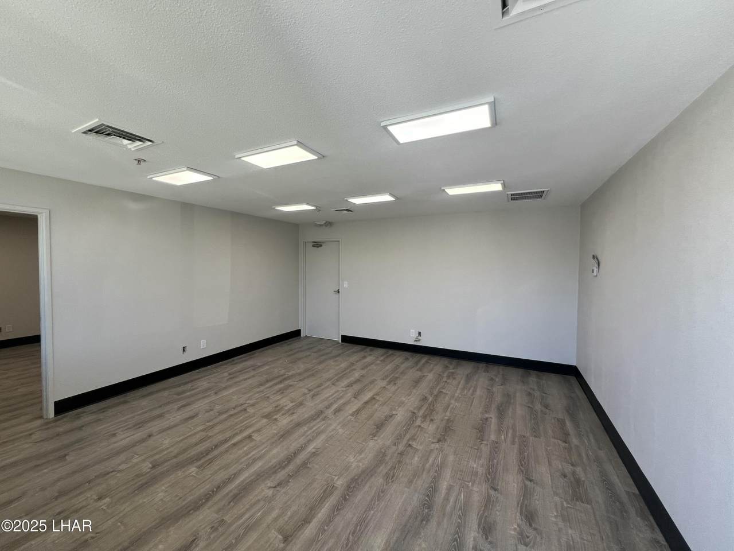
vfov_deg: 89.9
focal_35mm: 13
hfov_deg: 106.2
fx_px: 276
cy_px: 276
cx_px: 367
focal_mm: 1.57
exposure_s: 1/120
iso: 80
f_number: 1.8
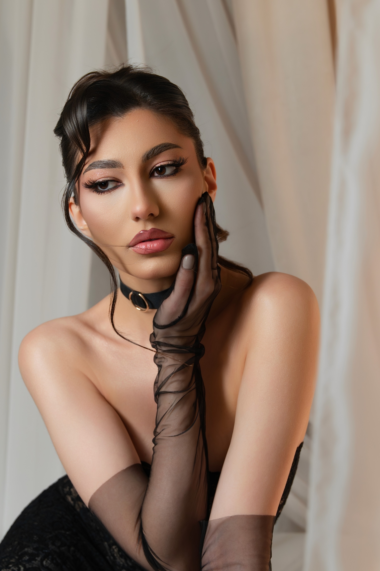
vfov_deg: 37.5
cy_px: 310
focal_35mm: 53
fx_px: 840
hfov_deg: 25.4
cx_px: 133
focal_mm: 40
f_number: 5.6
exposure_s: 1/200
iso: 1600
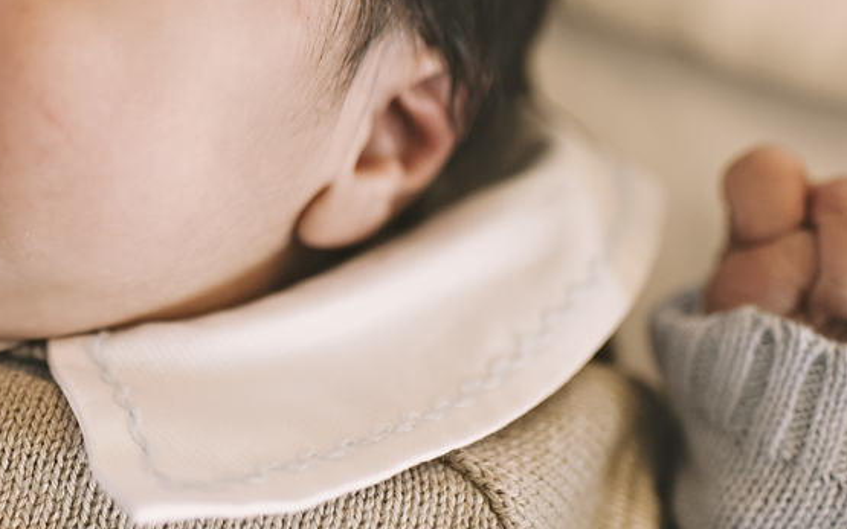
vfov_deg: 16.6
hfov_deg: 25.5
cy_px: 3
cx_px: 12
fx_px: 1778
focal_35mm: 77
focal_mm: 35
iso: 500
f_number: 2.2
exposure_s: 1/200
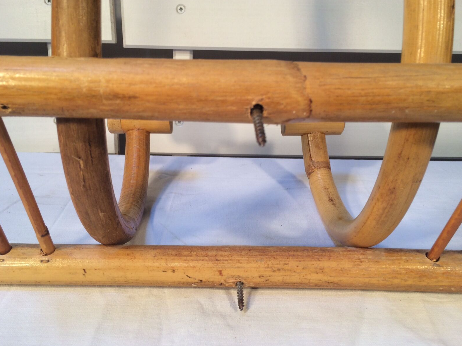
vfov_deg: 46.8
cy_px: 168
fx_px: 400
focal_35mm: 30
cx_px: 228
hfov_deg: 60.0
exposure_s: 1/50
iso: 40
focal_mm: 4.15
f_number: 2.2
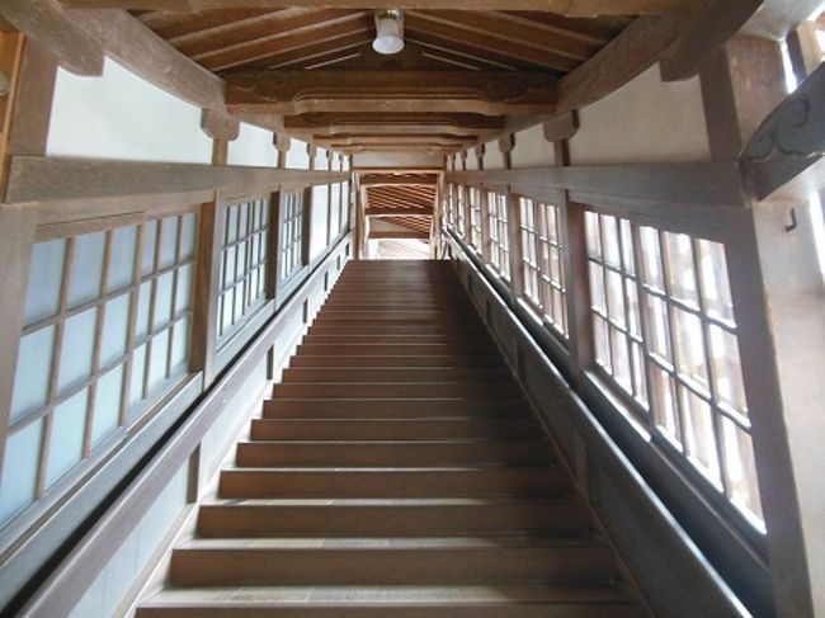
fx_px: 596
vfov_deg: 54.8
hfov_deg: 69.4
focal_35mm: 25
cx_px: 412
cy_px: 309
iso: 640
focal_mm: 4.5
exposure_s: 1/8
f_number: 3.2
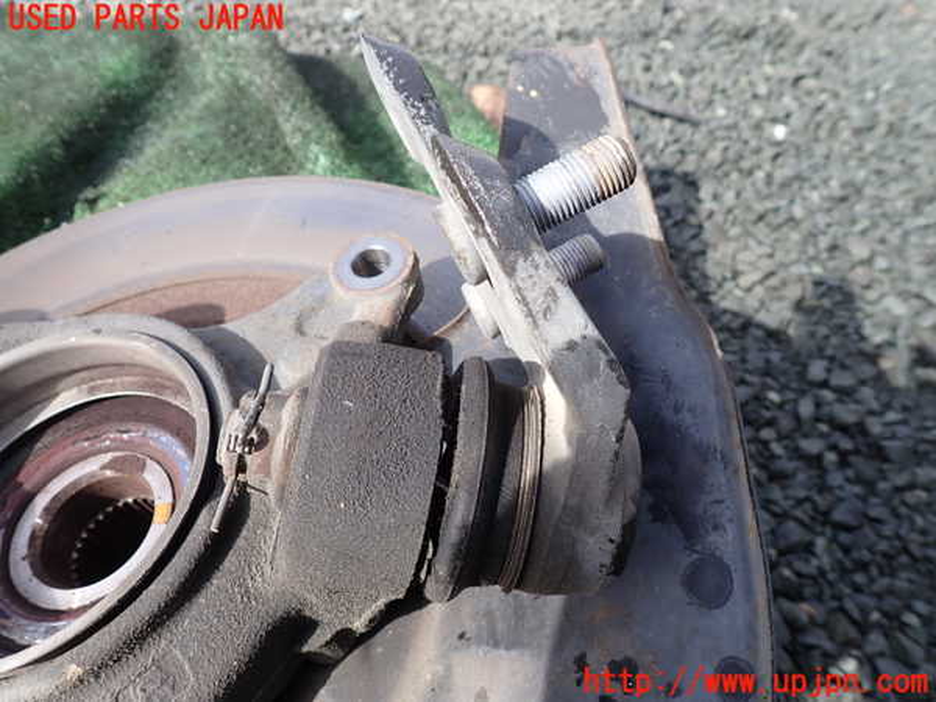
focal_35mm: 25
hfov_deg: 69.4
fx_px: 676
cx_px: 468
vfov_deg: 54.9
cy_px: 351
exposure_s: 1/400
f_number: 2.8
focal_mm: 4.5
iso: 100
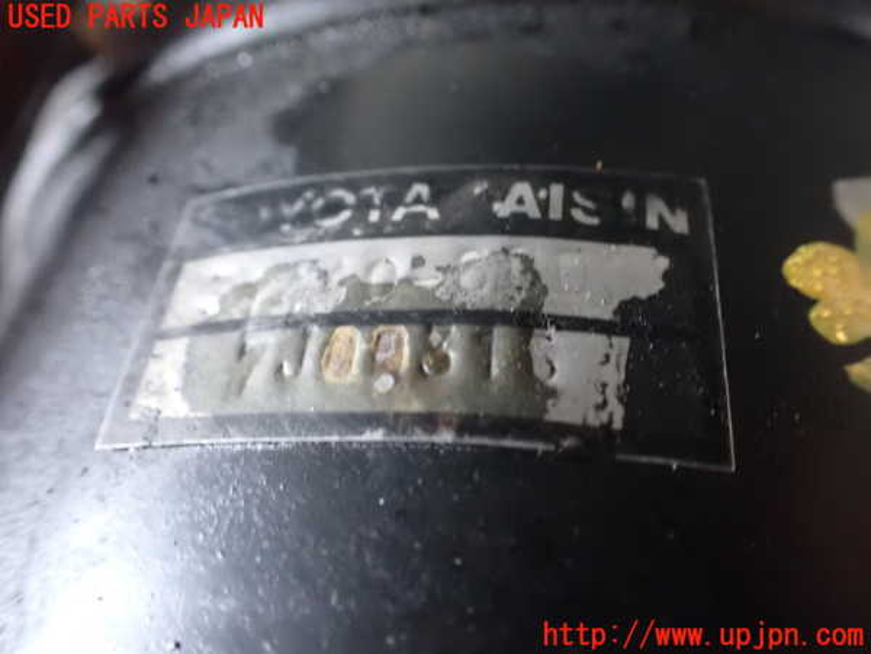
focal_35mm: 30
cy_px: 327
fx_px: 755
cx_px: 436
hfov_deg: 60.0
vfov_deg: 46.8
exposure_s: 1/15
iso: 1600
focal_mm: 5.4
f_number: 2.3
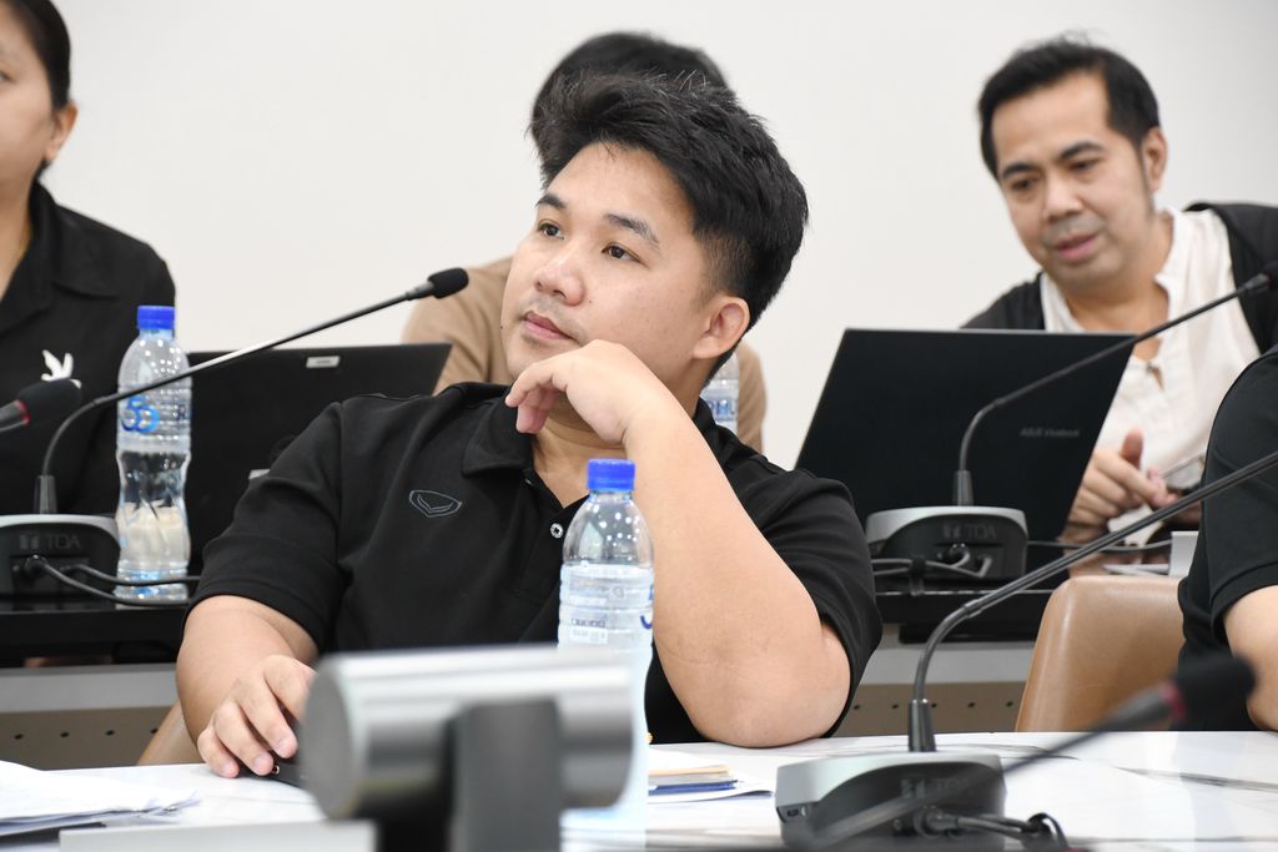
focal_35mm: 165
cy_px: 426
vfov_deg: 8.3
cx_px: 639
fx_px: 5858
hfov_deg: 12.5
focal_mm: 110
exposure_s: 1/30
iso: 1600
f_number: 5.6
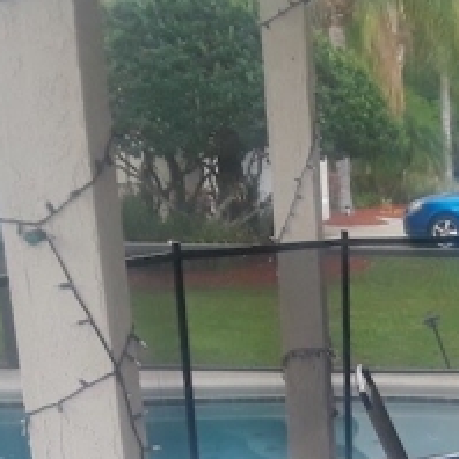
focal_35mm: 80
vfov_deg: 20.5
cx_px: 526
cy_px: 524
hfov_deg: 20.5
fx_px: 1200
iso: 50
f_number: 1.9
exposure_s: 1/120
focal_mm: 2.9
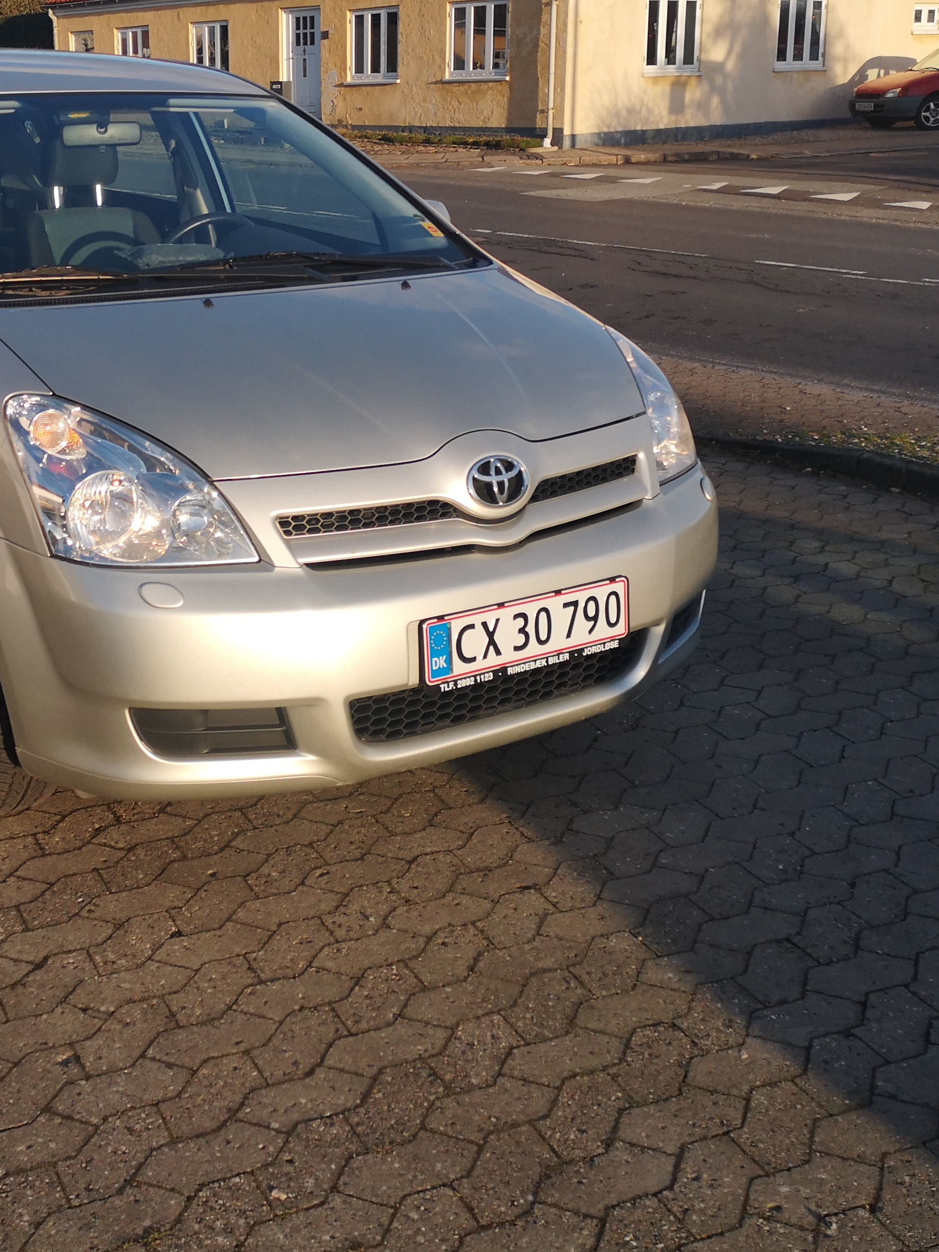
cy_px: 480
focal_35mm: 45
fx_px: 1627
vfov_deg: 41.8
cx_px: 272
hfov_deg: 31.8
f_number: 1.8
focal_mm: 3.95
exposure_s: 1/1901
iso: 50
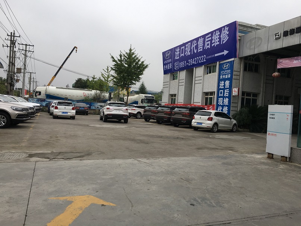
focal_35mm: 29
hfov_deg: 61.7
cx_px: 150
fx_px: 252
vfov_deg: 48.2
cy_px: 113
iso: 25
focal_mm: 4.15
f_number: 2.2
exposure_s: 1/481
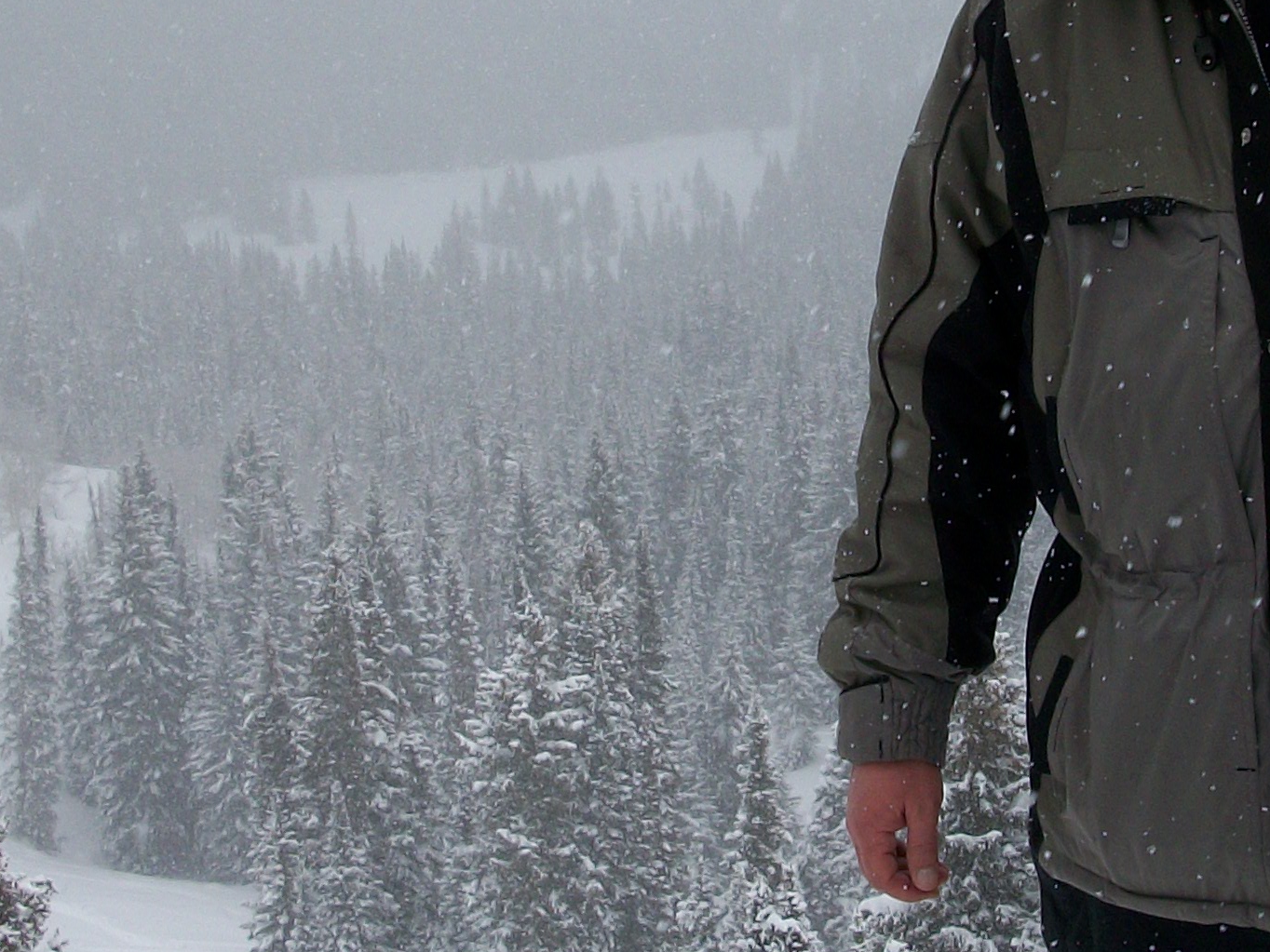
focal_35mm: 94
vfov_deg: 15.7
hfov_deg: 20.8
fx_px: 3449
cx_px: 825
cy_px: 363
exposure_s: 1/500
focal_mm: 6.3
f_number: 5.6
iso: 80
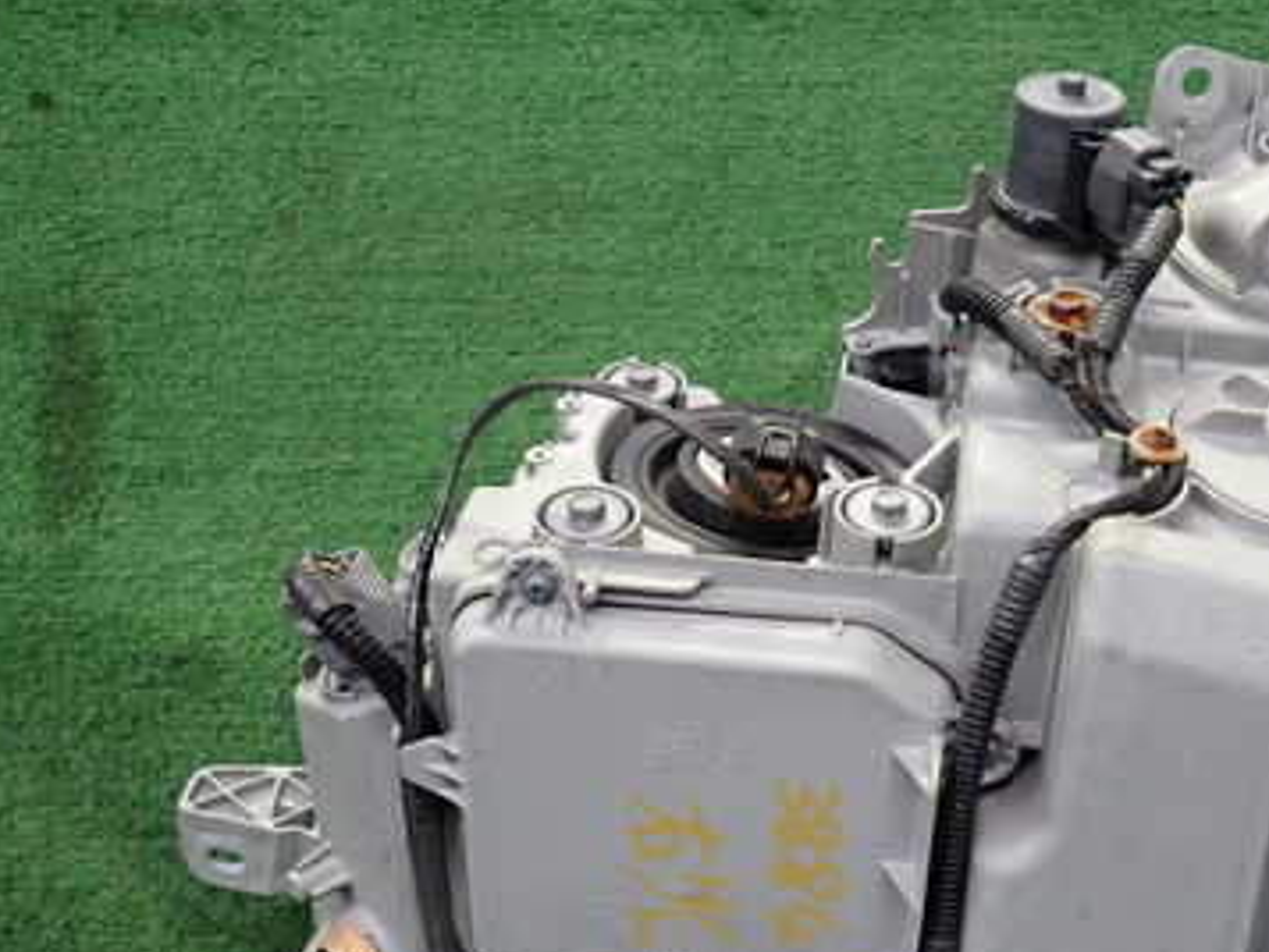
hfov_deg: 43.7
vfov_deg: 33.9
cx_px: 914
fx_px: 1540
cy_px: 668
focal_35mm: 42
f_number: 2
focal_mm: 4.5
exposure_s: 1/30
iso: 250
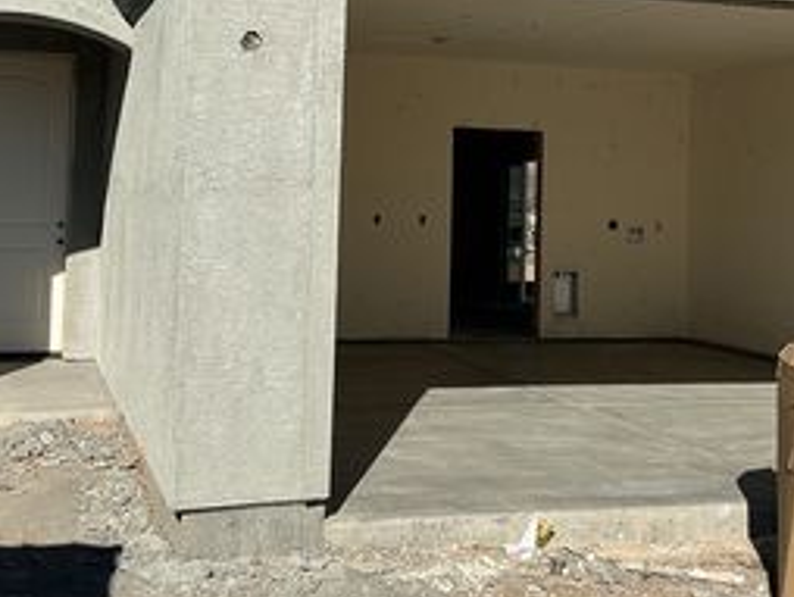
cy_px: 155
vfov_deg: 25.4
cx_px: 428
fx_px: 1309
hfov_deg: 33.7
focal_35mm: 57
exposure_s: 1/3534
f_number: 1.8
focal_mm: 3
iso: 25
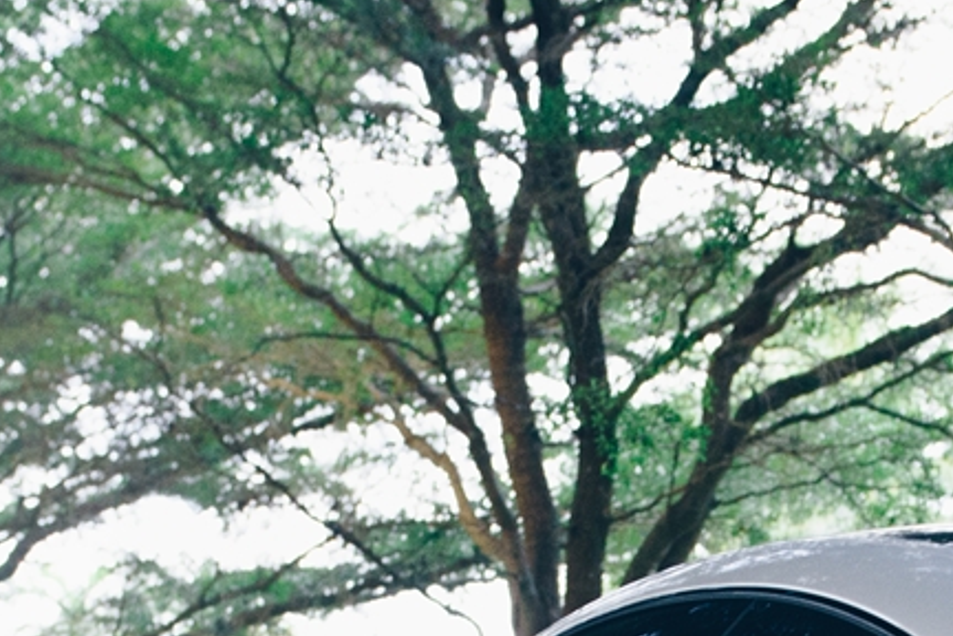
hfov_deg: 15.8
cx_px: 732
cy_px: 1134
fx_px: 3415
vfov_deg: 10.1
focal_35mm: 129
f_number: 3.5
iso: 1250
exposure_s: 1/60
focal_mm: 29
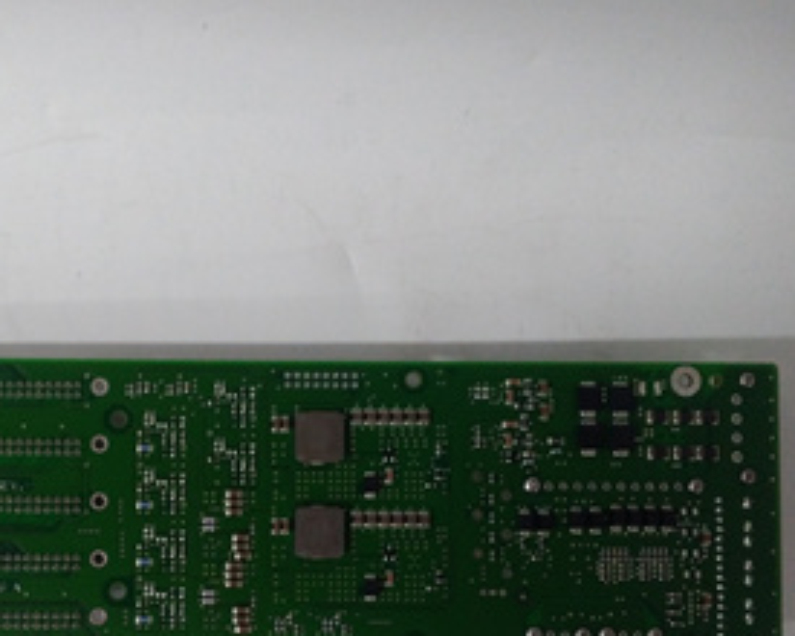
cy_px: 464
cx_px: 156
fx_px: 1129
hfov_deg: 37.4
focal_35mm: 48
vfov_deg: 31.0
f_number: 2
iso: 396
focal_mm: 3.79
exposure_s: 1/33
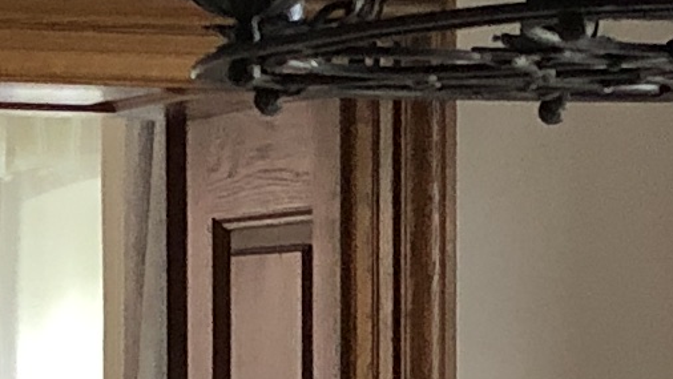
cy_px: 553
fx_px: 4338
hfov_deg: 8.9
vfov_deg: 5.0
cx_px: 436
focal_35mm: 243
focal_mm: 4
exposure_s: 1/17
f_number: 1.8
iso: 80
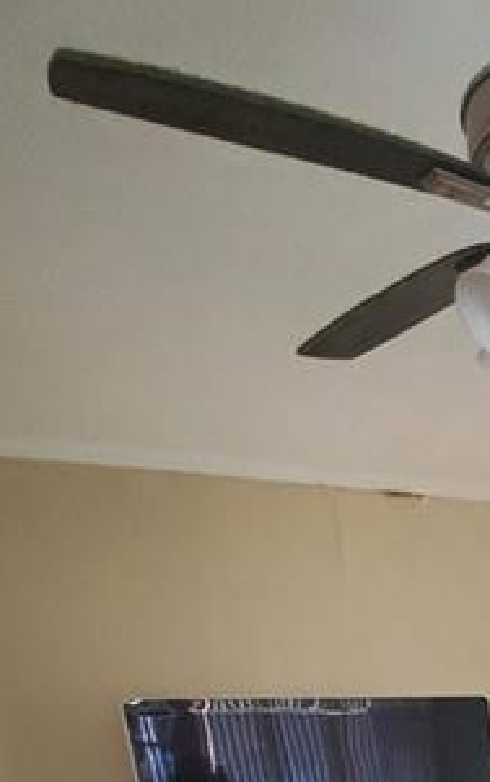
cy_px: 974
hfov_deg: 29.2
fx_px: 747
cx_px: 640
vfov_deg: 38.1
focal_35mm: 35
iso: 320
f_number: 2.2
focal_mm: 1.8
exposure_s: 1/43
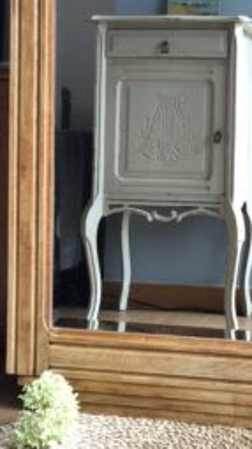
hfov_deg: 13.5
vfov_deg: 23.7
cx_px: 192
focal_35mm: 89
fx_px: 1060
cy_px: 118
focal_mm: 6
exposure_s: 1/40
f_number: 2.4
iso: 80
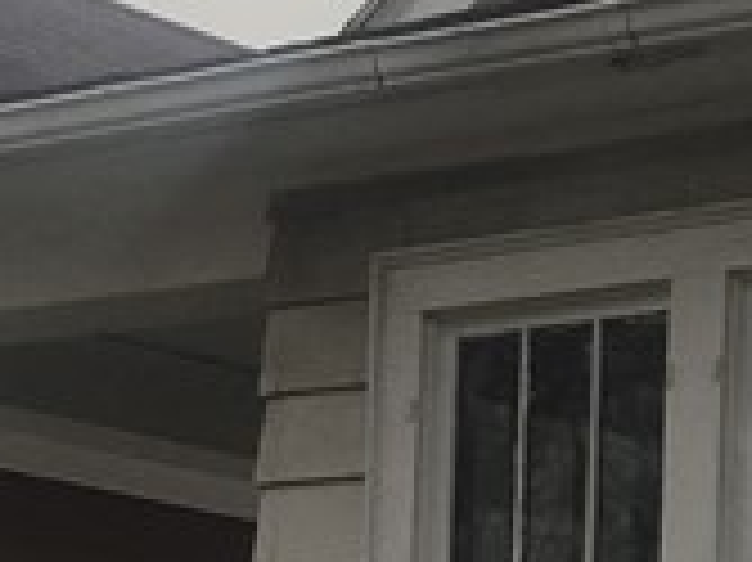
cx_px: 1369
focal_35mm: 178
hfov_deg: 10.4
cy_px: 715
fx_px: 3864
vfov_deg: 8.2
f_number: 2.2
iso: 25
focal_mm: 4.15
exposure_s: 1/439
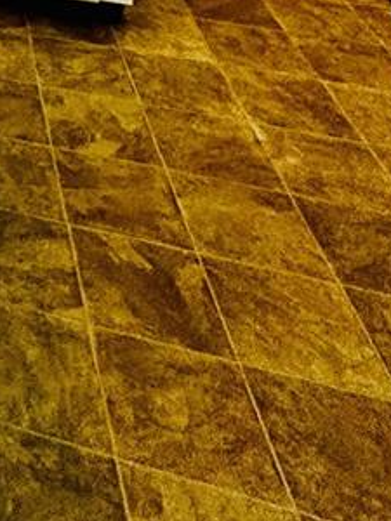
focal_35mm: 56
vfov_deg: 20.7
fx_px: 843
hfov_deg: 18.5
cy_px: -460
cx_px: -363
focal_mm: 2.22
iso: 160
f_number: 2.2
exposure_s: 1/120
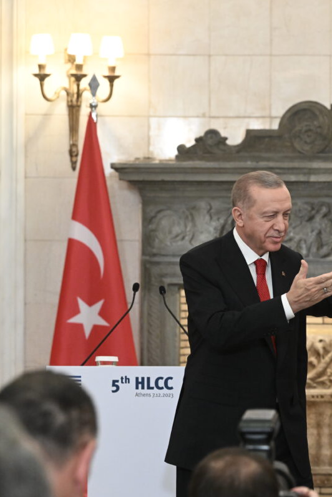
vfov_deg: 13.5
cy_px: 248
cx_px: 353
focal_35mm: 152
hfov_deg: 9.0
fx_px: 2101
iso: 5000
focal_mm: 101
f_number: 4.5
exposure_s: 1/320
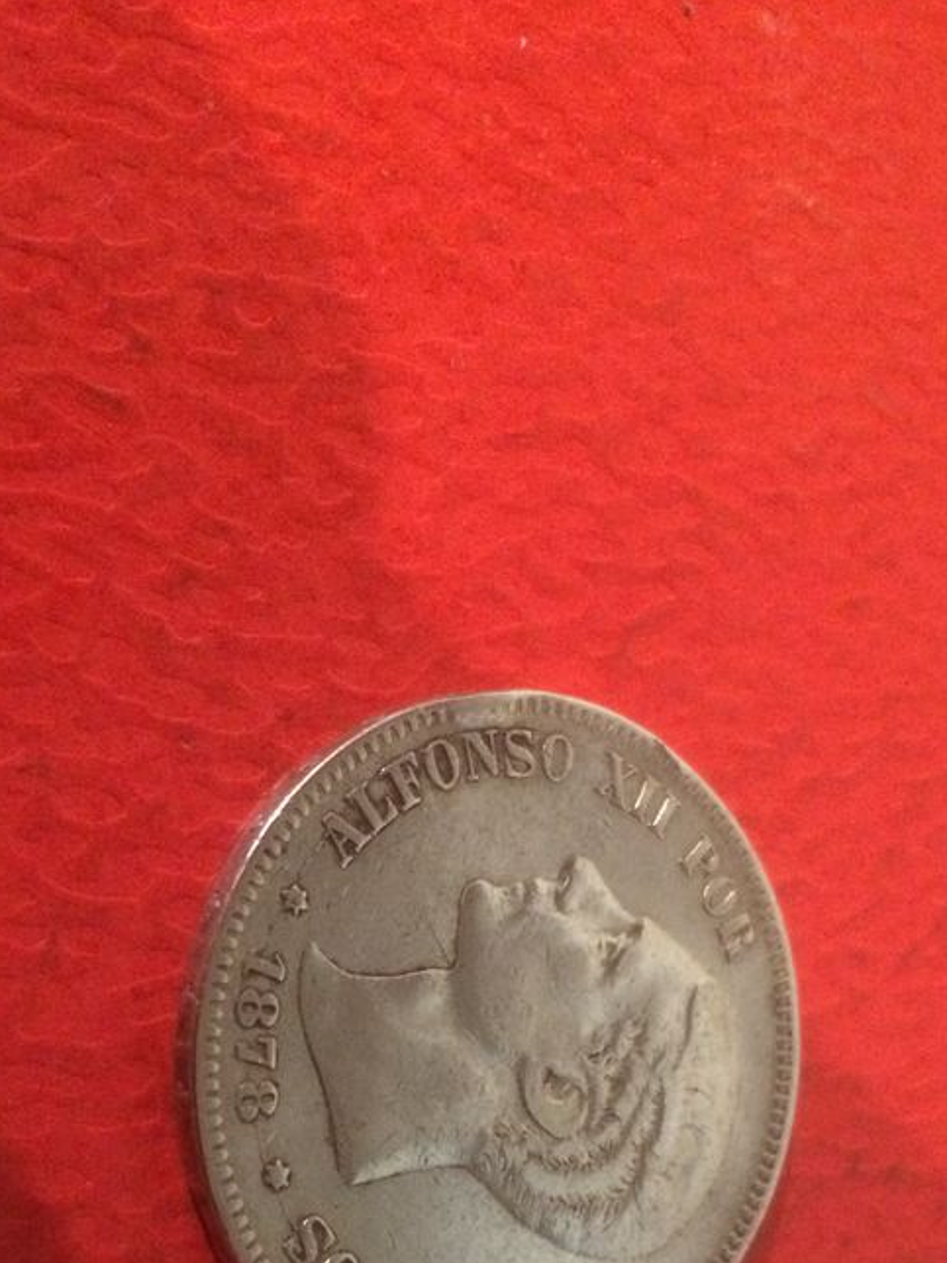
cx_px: 492
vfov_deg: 40.7
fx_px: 1641
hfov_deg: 32.2
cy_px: 975
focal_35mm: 45
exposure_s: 1/17
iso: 640
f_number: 2.2
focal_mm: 4.15
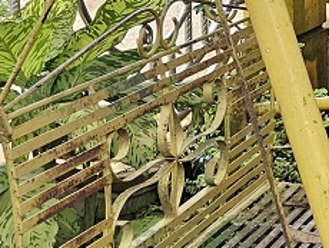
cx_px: 820
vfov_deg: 11.7
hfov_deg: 12.4
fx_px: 1142
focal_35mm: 120
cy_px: -148
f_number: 1.7
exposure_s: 1/100
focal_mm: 6.3
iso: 250
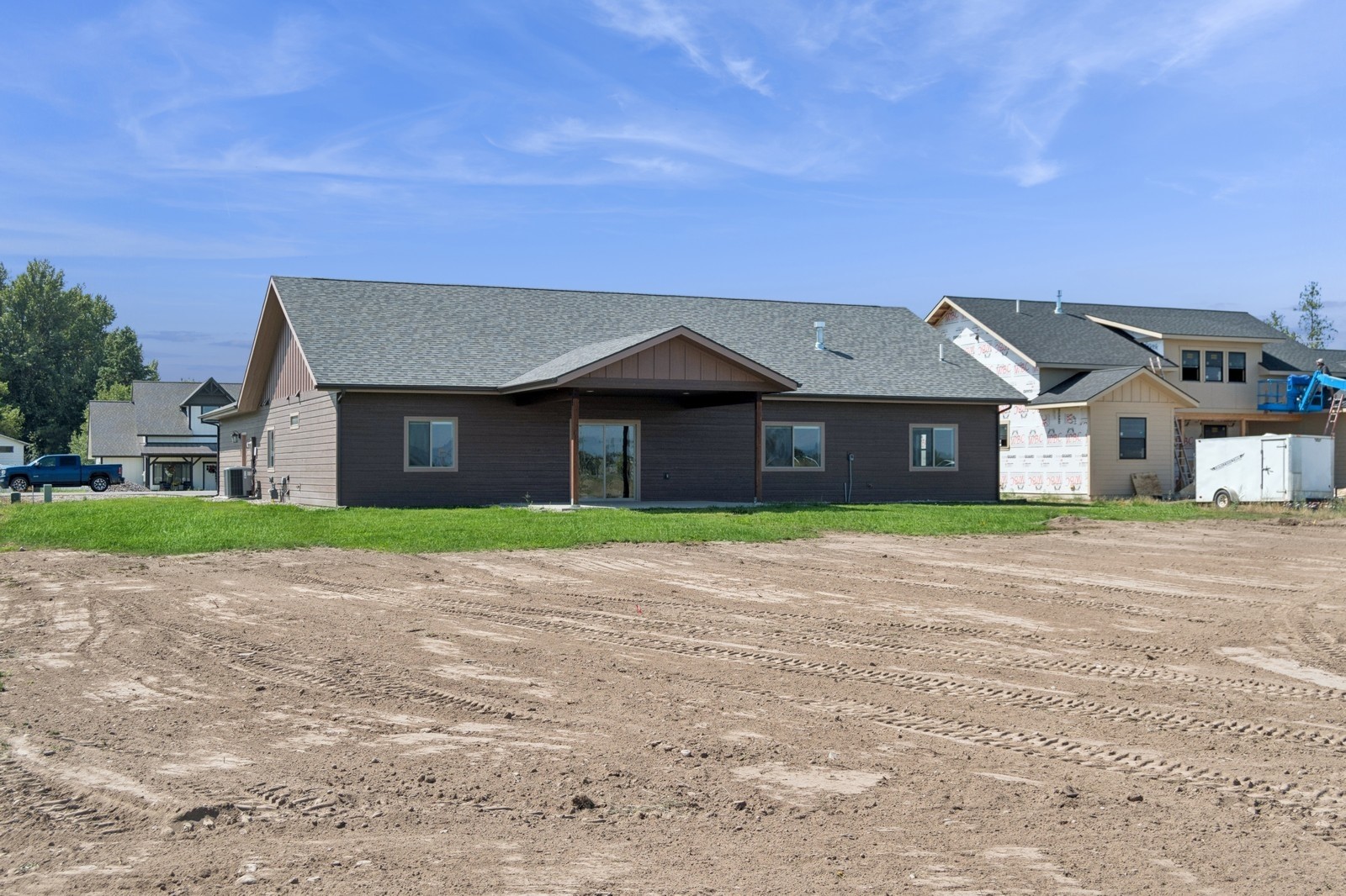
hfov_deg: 49.6
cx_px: 673
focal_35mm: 39
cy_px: 448
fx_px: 1458
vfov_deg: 34.2
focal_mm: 26
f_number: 6.3
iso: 100
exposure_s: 1/640
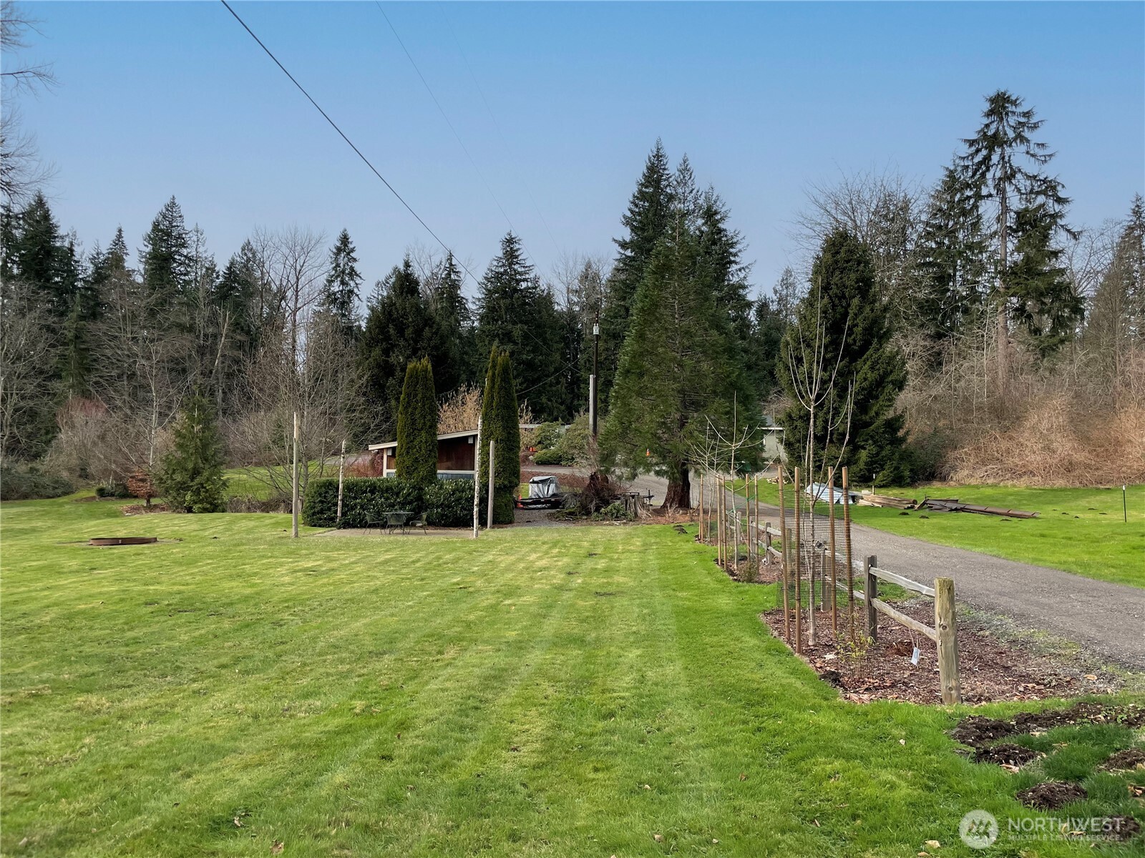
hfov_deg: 67.3
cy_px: 429
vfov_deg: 53.1
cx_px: 572
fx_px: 860
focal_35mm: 26
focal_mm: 4.2
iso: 32
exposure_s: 1/2053
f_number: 1.6
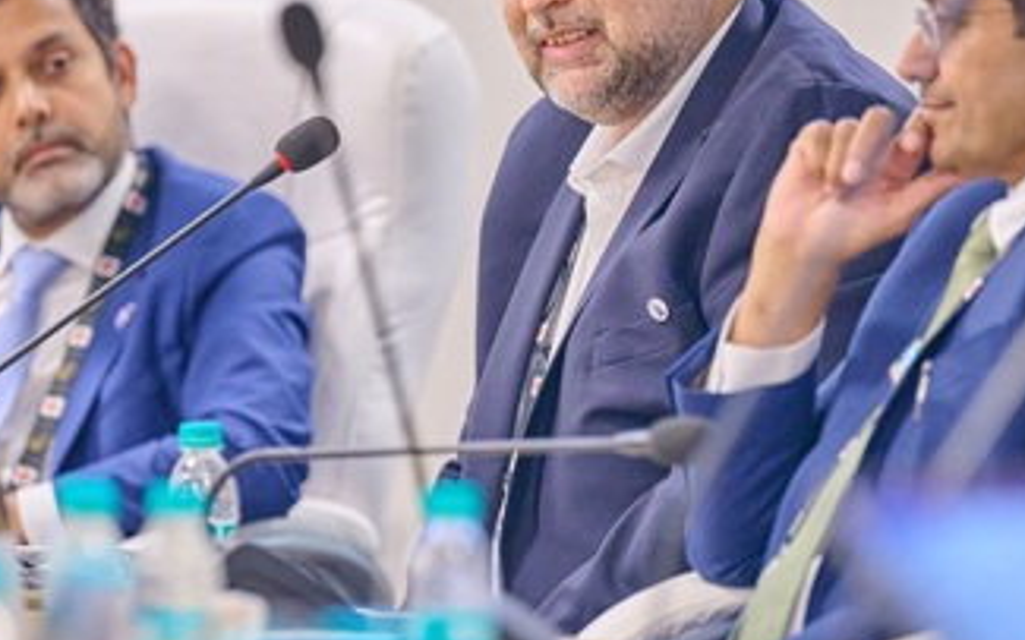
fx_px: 7681
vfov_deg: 4.8
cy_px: 233
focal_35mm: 275
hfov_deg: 7.6
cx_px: 519
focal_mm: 180
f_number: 2.8
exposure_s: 1/320
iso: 2500
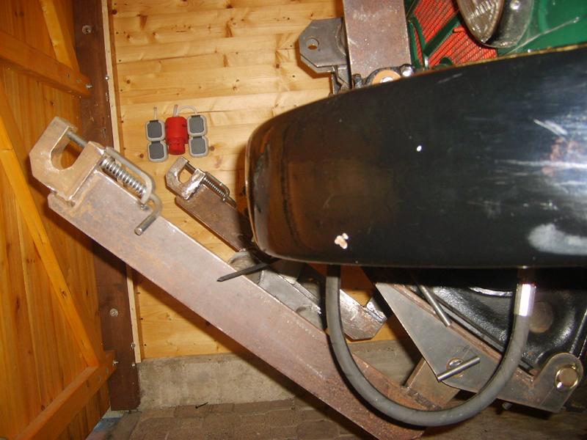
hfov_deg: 52.6
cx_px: 294
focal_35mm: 35
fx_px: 594
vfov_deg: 40.7
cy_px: 220
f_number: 2.8
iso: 100
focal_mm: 5.8
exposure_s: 1/45
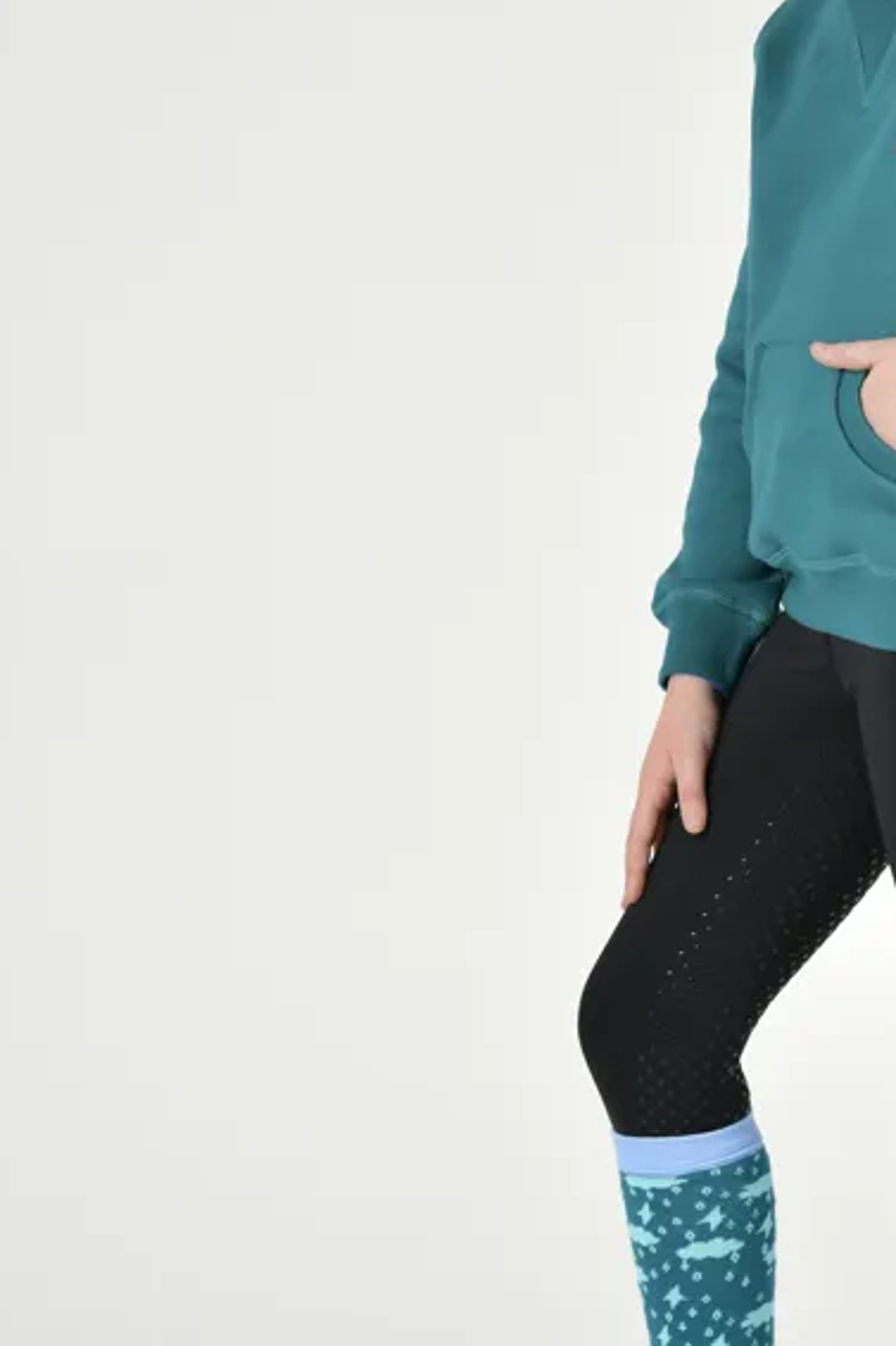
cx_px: 884
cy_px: 606
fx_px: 6499
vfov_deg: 11.8
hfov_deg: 7.9
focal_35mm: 174
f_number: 5
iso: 125
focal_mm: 82
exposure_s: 1/125
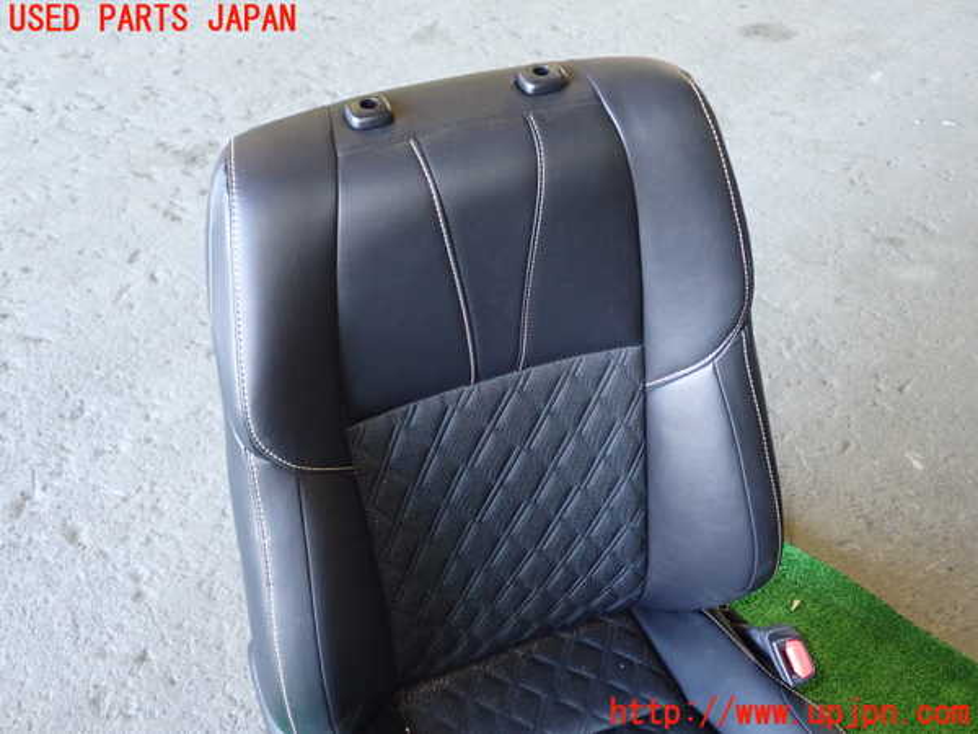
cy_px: 367
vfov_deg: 39.7
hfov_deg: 51.4
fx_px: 1017
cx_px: 489
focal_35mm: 36
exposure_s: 1/40
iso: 500
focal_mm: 6.37
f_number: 2.5
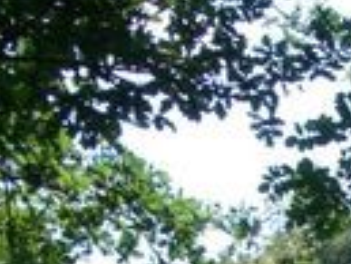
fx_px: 1533
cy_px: 487
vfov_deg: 9.3
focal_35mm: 151
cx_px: 517
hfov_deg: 12.5
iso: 64
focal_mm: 6.4
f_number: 5.7
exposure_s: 1/115
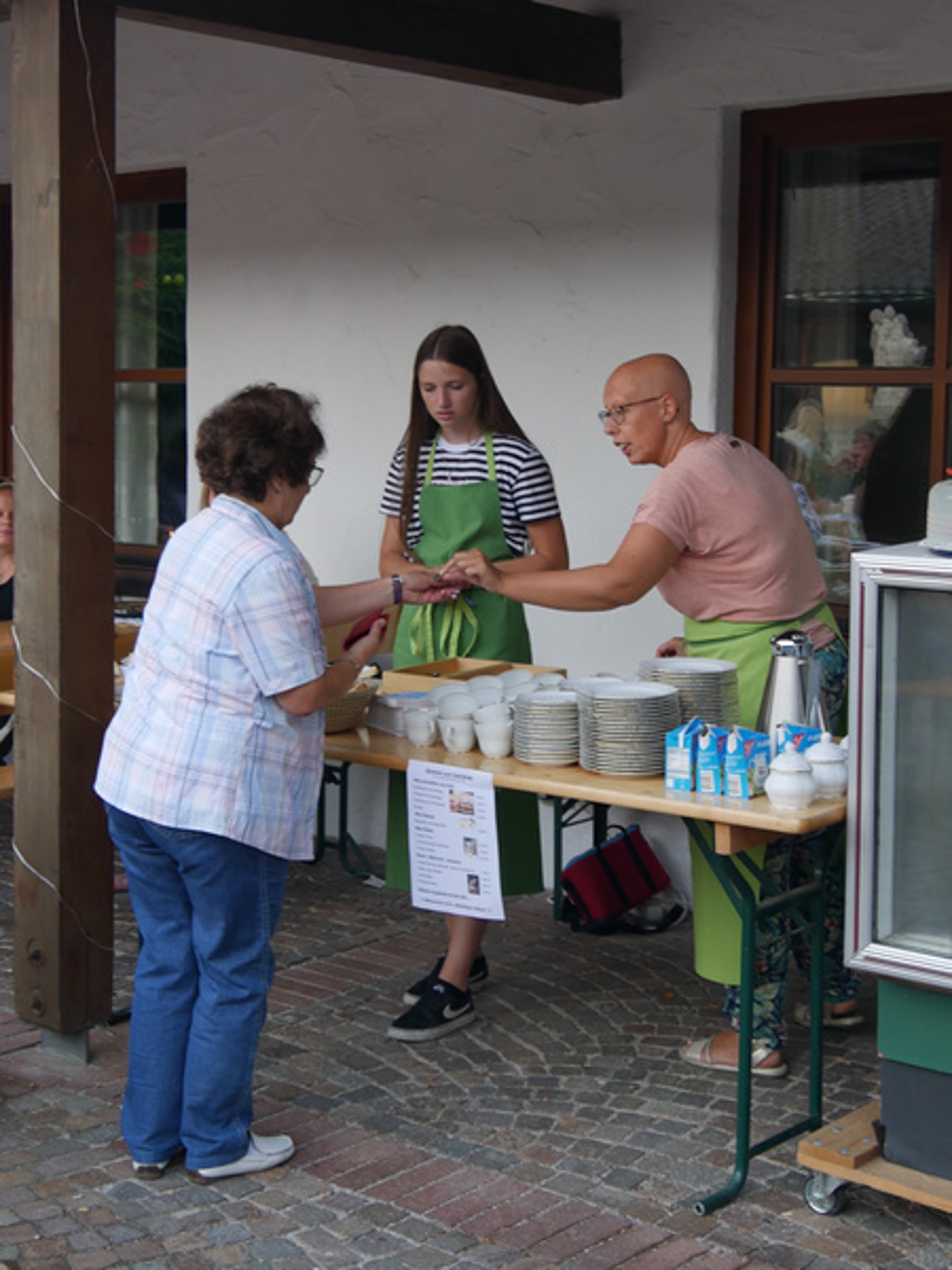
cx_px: 476
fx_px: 1540
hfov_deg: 34.3
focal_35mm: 42
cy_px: 635
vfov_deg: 44.8
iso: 200
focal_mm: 21
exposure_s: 1/60
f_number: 4
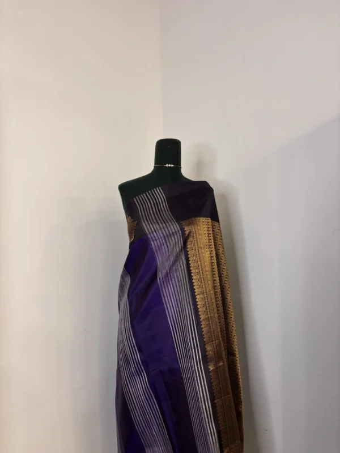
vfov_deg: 67.3
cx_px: 170
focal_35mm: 26
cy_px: 226
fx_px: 340
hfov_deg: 53.1
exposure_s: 1/50
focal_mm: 5.96
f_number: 1.6
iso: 100
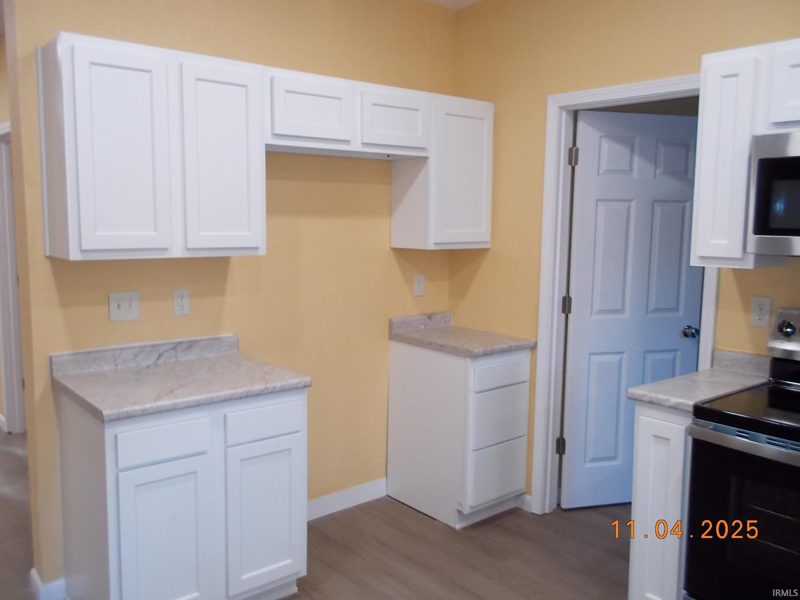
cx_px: 400
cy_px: 300
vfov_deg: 48.2
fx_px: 670
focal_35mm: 29
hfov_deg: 61.7
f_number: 3.3
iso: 200
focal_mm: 4.1
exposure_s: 1/25
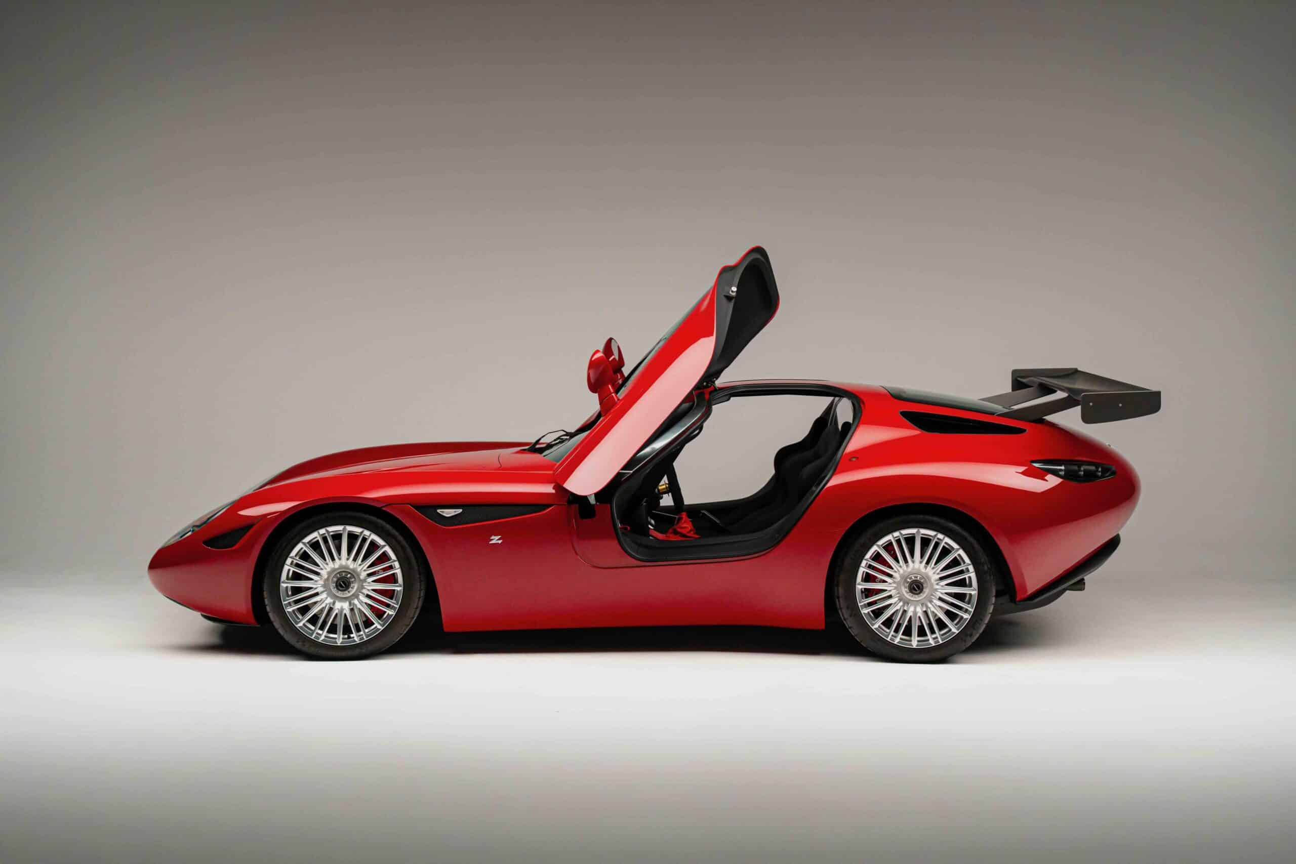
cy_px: 432
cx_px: 648
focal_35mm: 63
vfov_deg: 21.6
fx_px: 2268
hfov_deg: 31.9
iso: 1250
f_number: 2.8
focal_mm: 63
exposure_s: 1/100
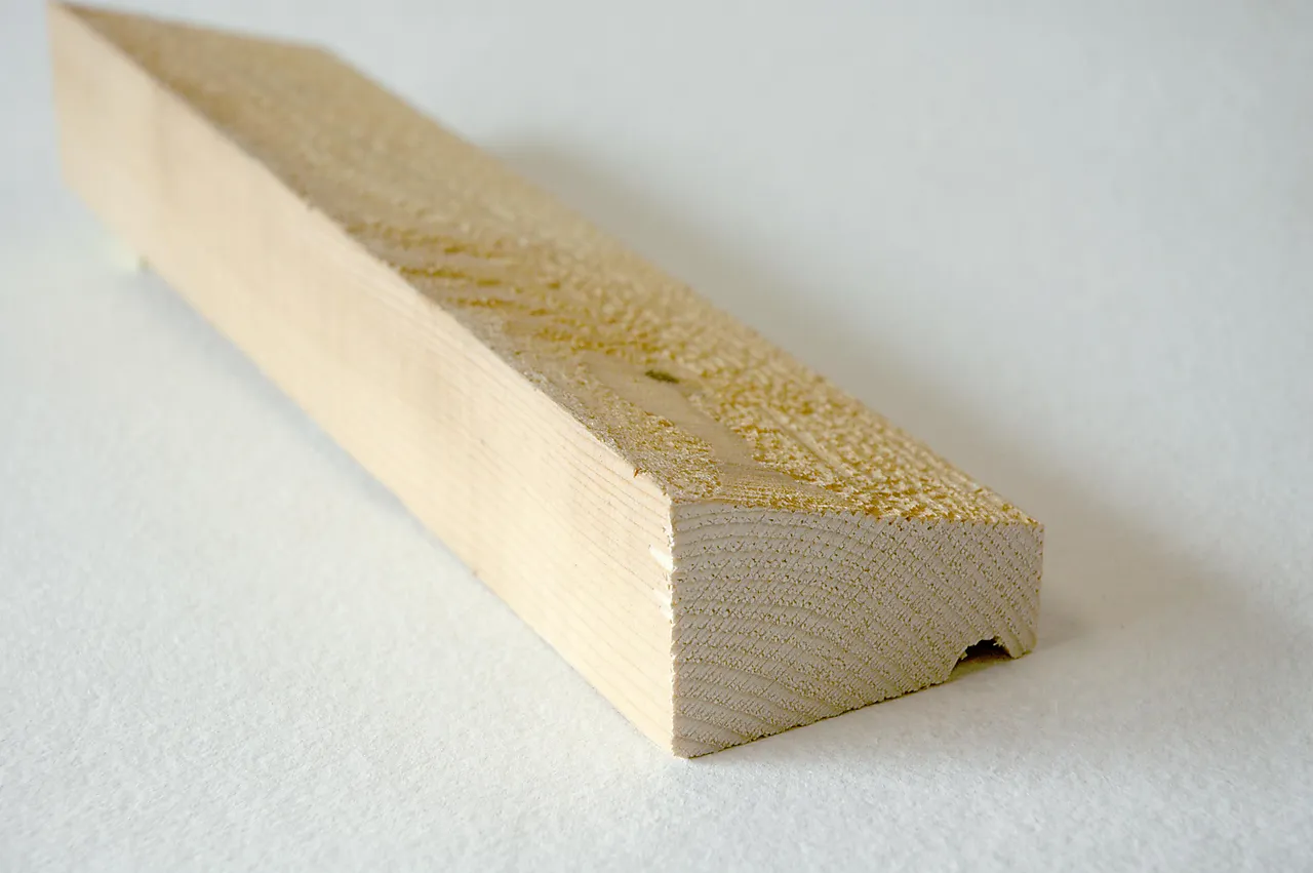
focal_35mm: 93
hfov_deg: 21.9
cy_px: 436
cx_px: 656
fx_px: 3389
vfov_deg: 14.7
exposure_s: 1/160
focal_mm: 62
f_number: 6.3
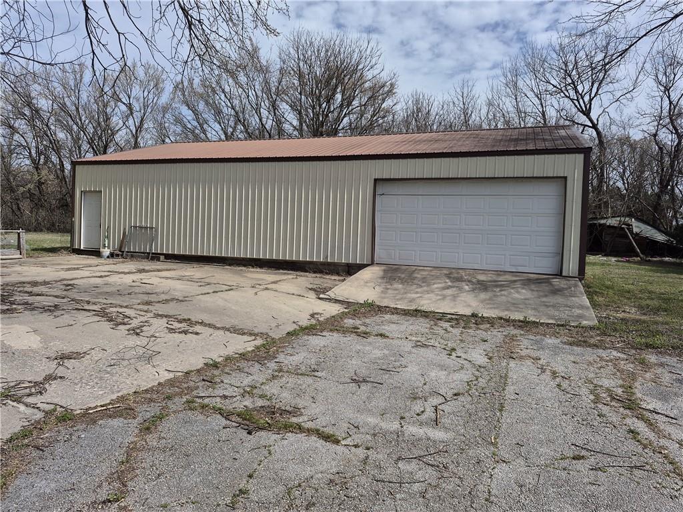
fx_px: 454
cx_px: 342
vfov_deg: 58.9
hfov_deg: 73.9
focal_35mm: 23
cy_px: 256
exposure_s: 1/2896
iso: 25
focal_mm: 5.4
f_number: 1.8
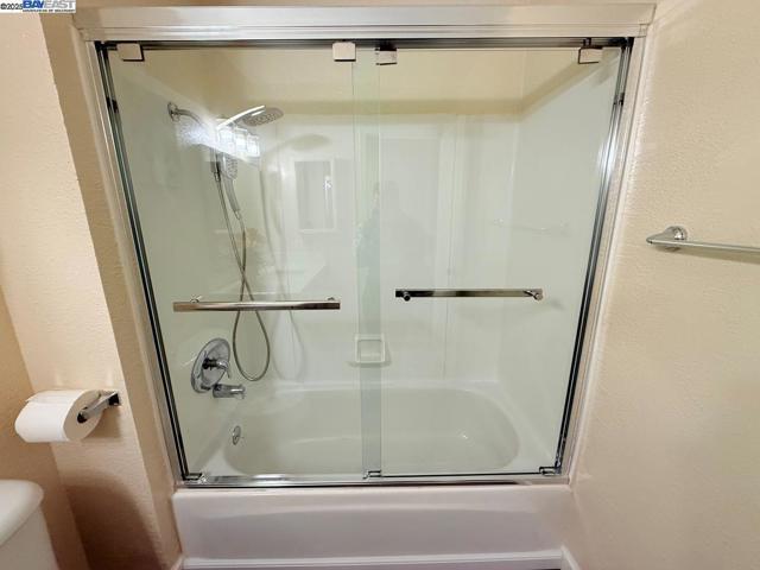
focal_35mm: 14
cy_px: 285
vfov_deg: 85.7
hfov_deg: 102.1
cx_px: 380
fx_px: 307
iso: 200
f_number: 2.2
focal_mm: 2.22
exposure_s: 1/60
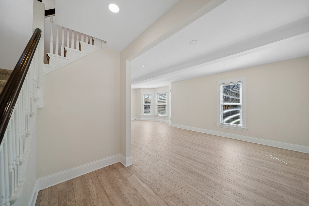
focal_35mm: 15
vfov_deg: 77.4
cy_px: 103
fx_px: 129
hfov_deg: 100.4
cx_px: 154
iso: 400
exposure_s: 1/80
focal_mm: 15
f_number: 8
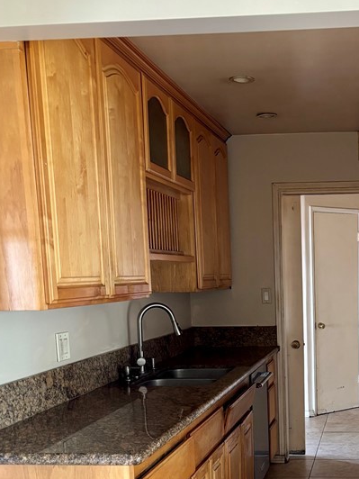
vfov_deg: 37.1
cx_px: 320
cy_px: 372
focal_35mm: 50
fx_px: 691
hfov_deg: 28.1
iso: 320
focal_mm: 5.96
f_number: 1.6
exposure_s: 1/60
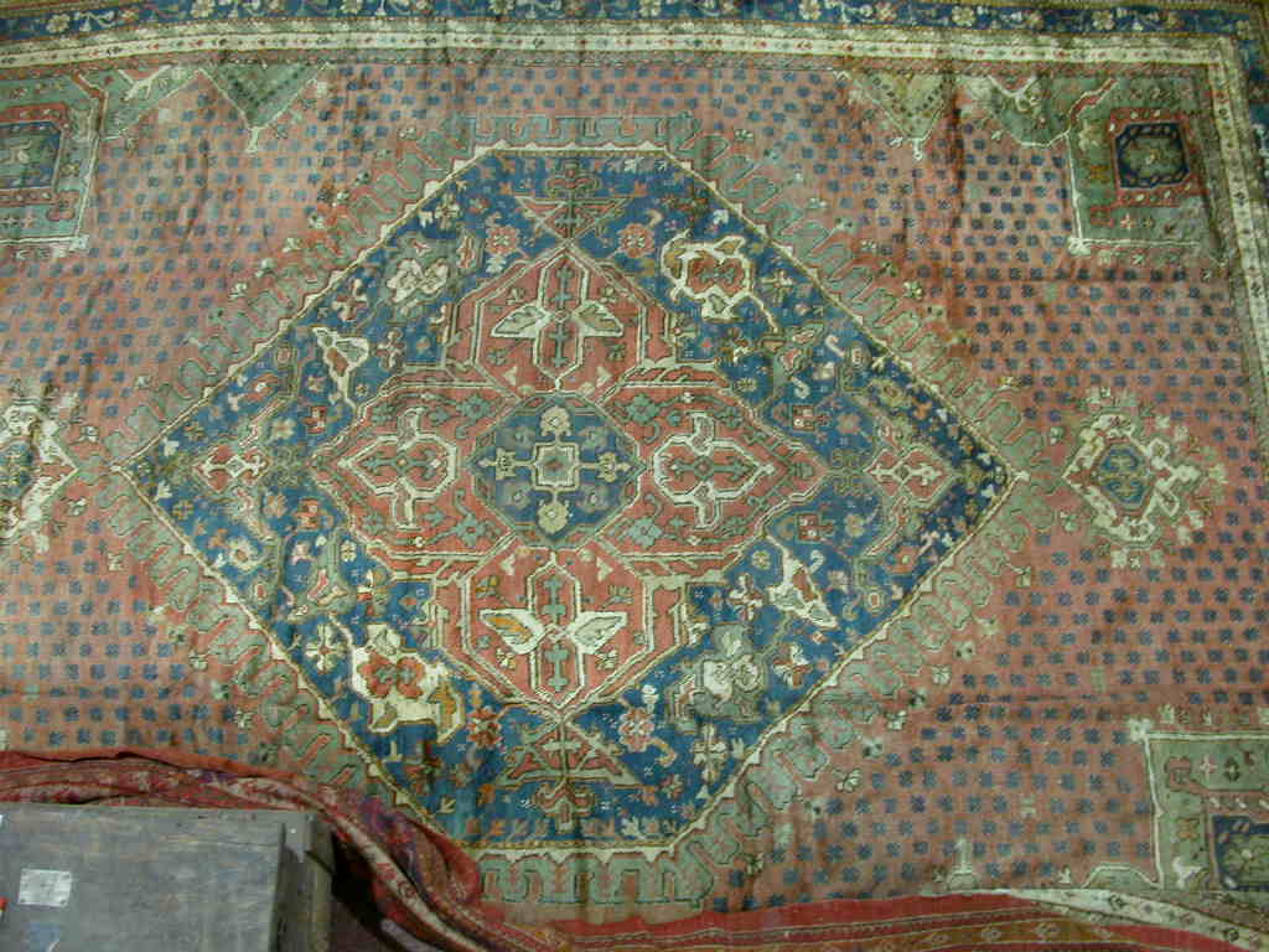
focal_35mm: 38
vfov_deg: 37.7
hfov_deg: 49.0
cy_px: 476
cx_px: 634
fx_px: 1393
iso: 118
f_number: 2.6
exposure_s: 1/3.8
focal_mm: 7.85
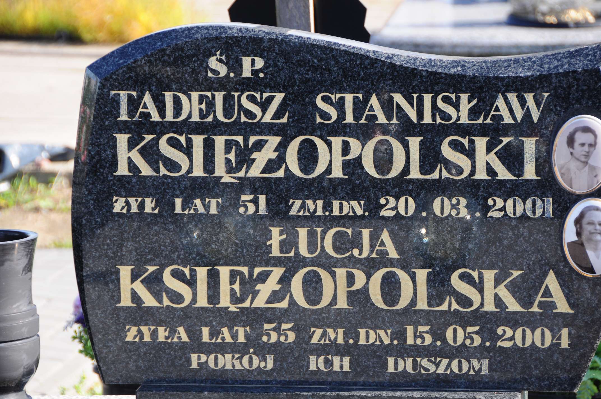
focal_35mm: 202
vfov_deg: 6.8
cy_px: 200
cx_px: 300
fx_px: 3376
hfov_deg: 10.2
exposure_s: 1/160
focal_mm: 135
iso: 200
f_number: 7.1
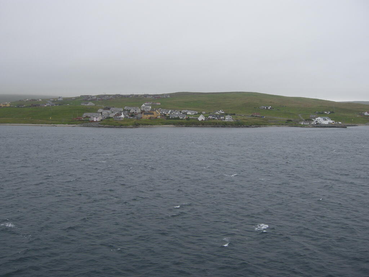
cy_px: 138
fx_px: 373
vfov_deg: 40.7
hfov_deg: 52.6
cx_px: 184
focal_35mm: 35
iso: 100
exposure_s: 1/135
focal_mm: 7.5
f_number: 3.8
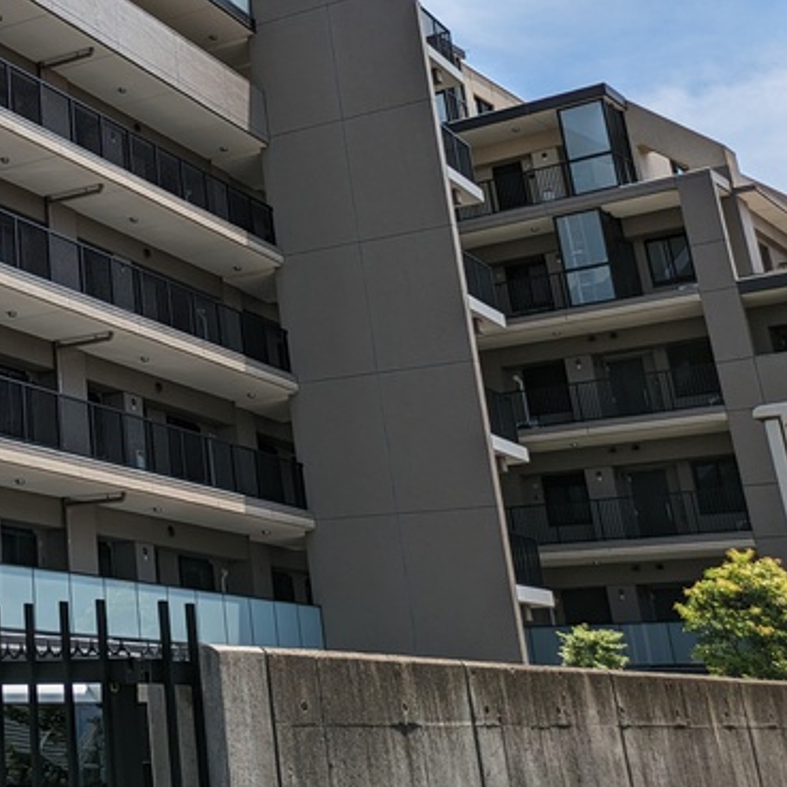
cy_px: 107
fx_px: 1466
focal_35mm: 57
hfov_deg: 26.5
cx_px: -176
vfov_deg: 29.1
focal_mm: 5.43
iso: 44
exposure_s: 1/2451
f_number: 1.89
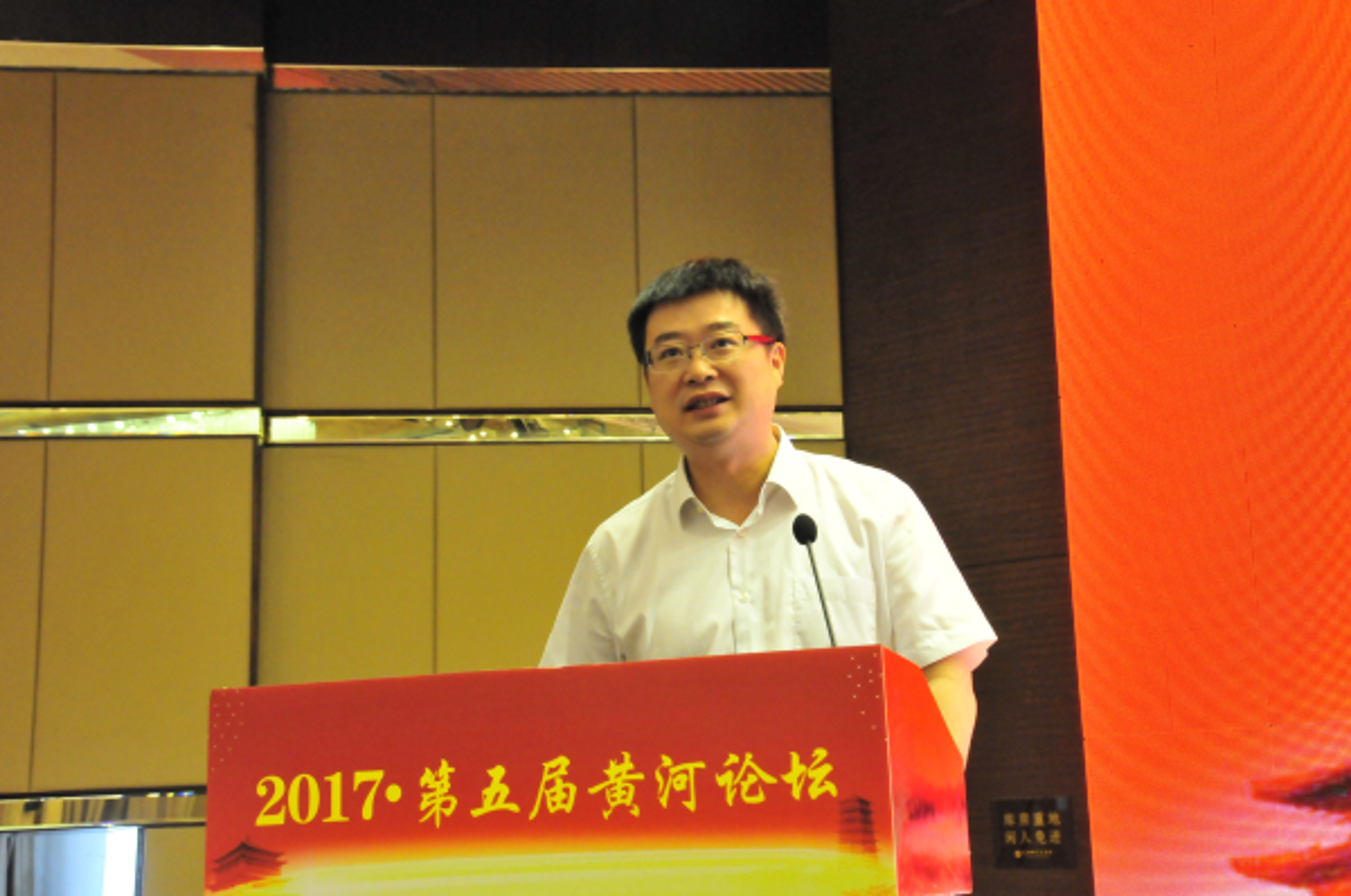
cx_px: 676
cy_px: 448
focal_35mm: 405
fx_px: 15174
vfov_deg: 3.4
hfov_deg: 5.1
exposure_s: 1/20
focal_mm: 270
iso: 3200
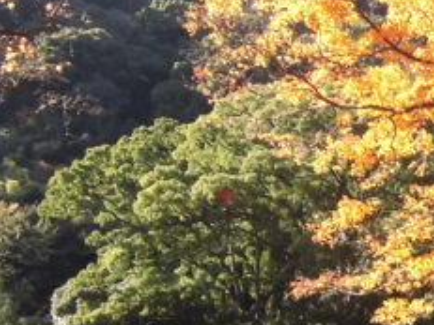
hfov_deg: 18.7
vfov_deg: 16.3
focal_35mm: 90
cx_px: 690
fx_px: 1128
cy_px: 272
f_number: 2.8
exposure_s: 1/320
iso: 100
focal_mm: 4.7
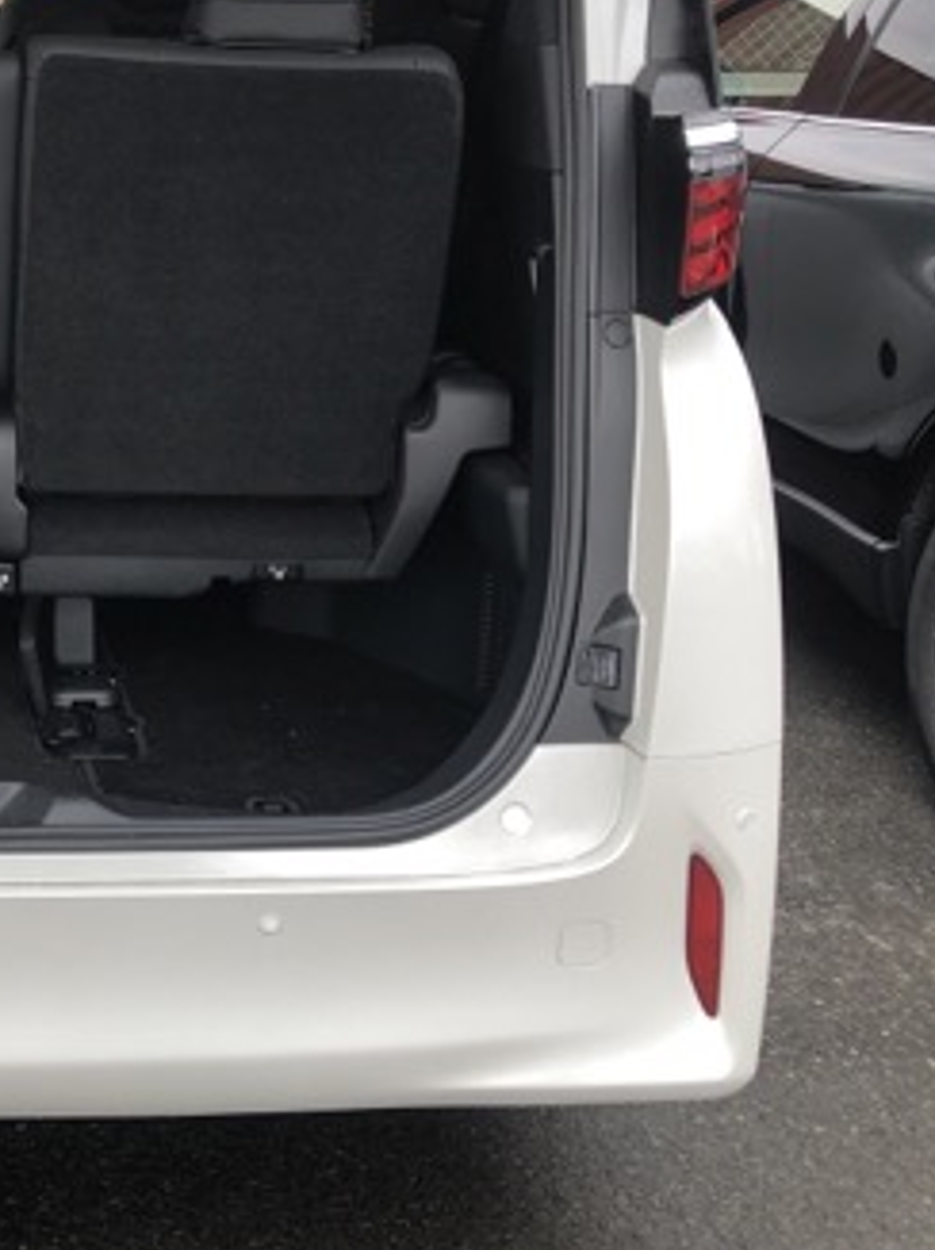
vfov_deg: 34.7
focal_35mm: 55
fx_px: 1983
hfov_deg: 25.5
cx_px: 42
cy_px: 449
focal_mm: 3.99
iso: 20
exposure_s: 1/320
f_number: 1.8
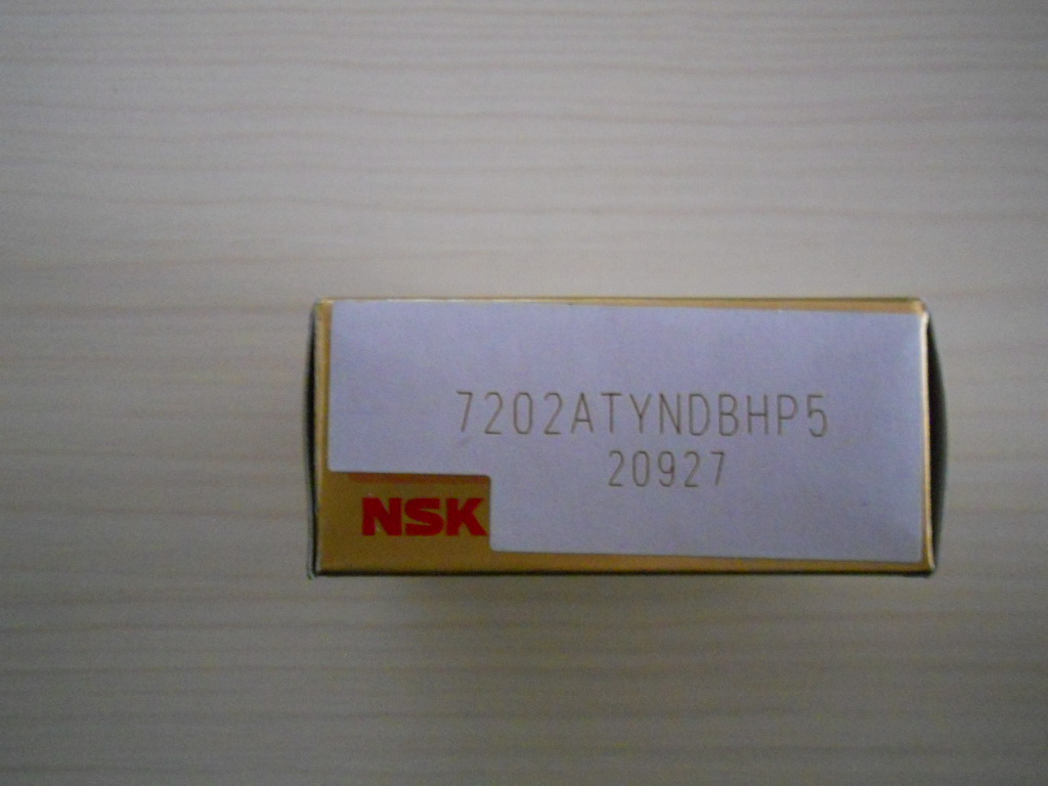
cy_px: 393
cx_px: 524
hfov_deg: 56.8
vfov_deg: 44.2
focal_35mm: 32
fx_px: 969
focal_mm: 5.8
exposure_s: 1/8
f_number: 3.5
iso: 800
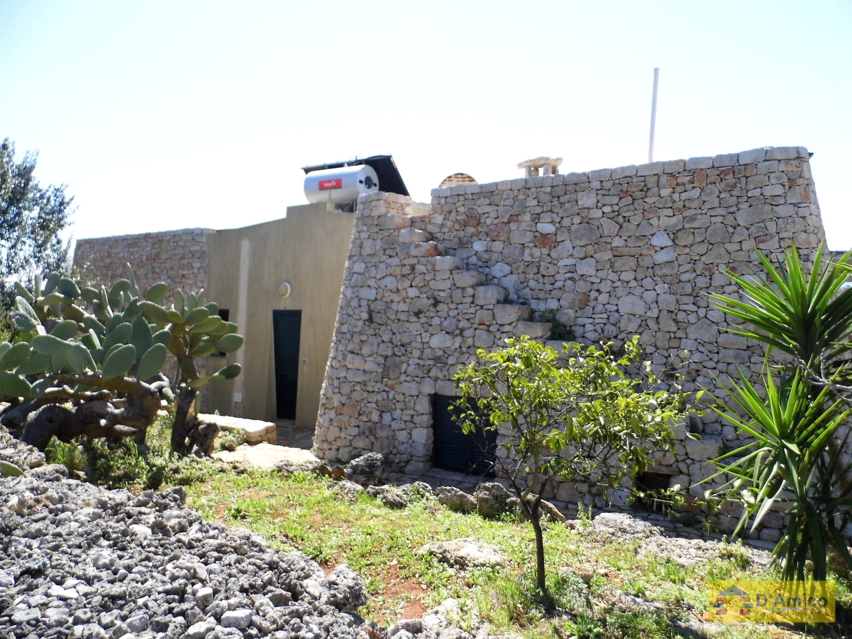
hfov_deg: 69.4
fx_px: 615
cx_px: 426
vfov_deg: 54.9
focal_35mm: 25
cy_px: 320
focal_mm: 4.5
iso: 100
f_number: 3.1
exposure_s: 1/640
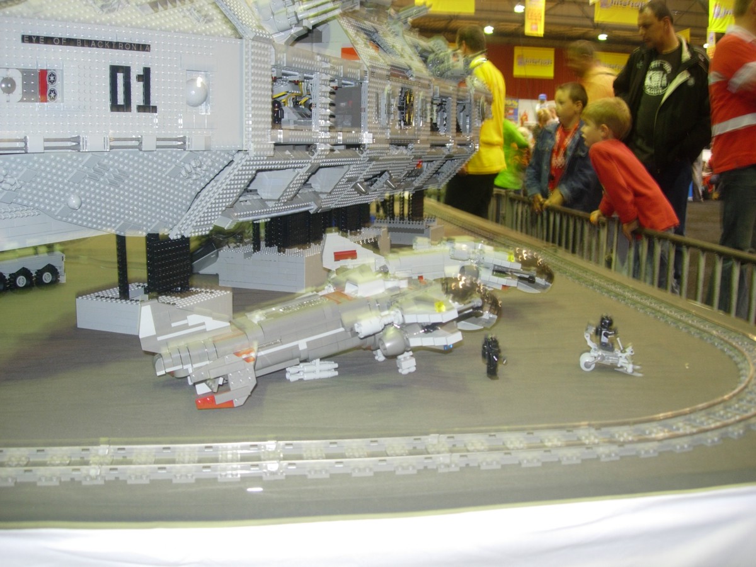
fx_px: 830
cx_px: 378
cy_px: 284
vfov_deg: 37.7
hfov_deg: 49.0
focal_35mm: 38
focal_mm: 7.8
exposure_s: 1/3.5
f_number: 2.8
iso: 79
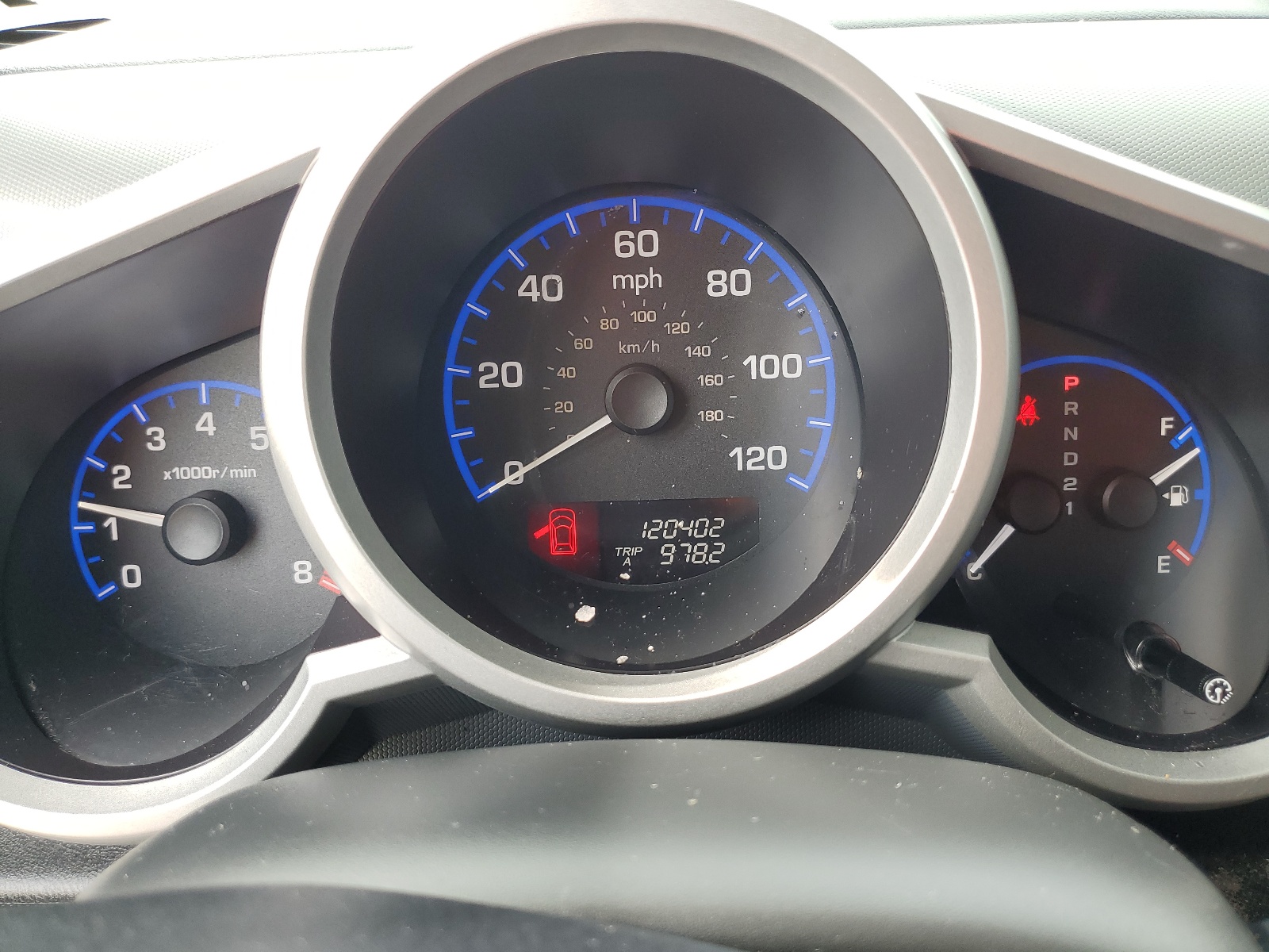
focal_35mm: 26
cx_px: 634
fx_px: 953
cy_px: 476
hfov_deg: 67.3
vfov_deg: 53.1
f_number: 1.5
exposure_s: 1/120
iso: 53
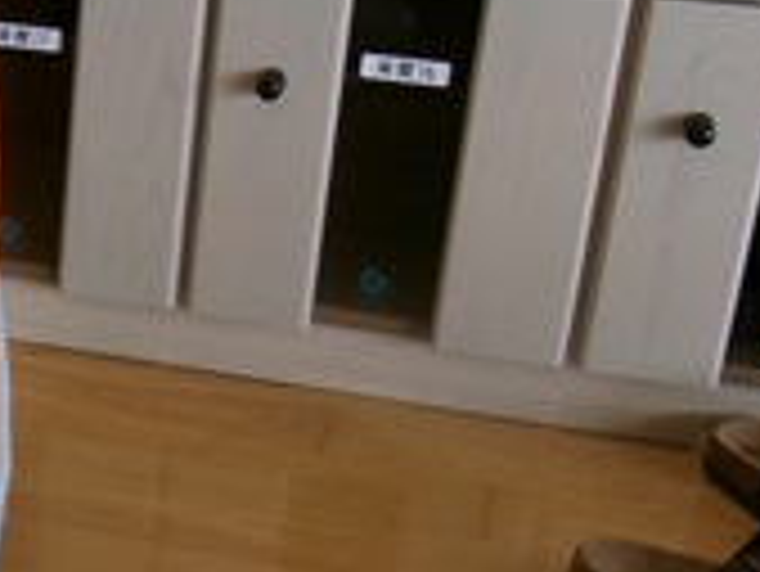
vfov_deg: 16.3
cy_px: 315
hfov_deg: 19.3
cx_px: -310
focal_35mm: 91
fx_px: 1999
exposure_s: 1/80
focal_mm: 5.1
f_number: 3.9
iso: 100
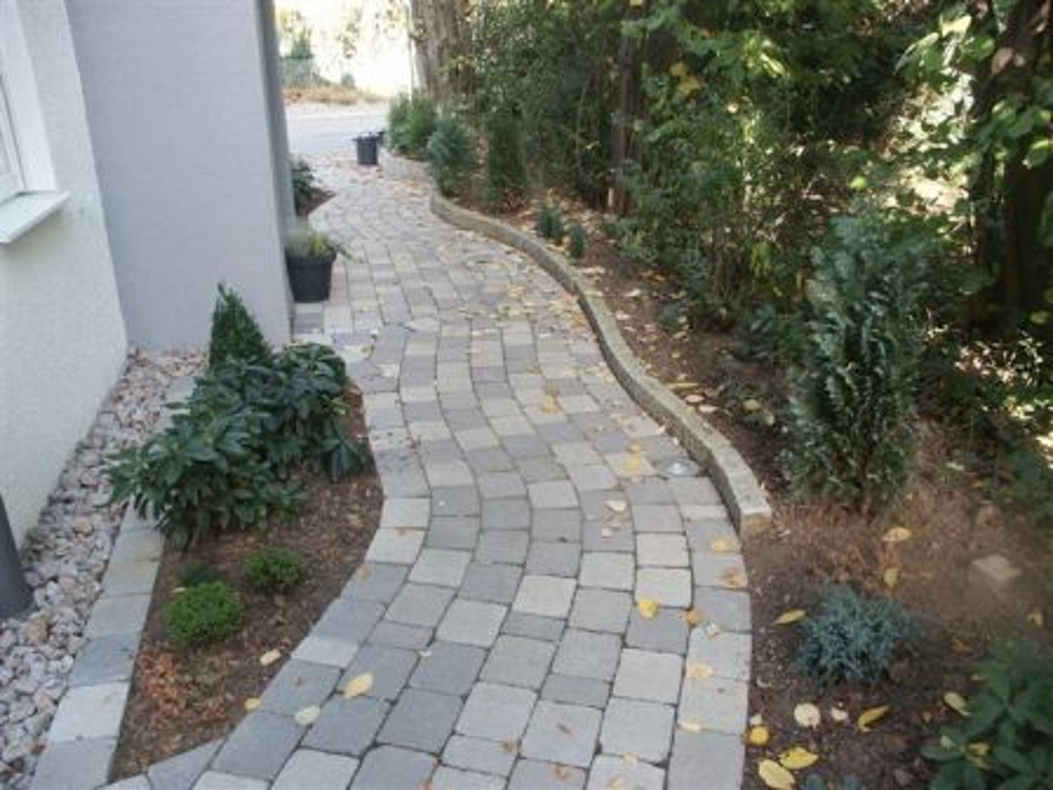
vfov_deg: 49.7
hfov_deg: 63.4
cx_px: 526
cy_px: 395
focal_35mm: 28
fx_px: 852
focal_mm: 7.27
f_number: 2.8
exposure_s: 1/90
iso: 100
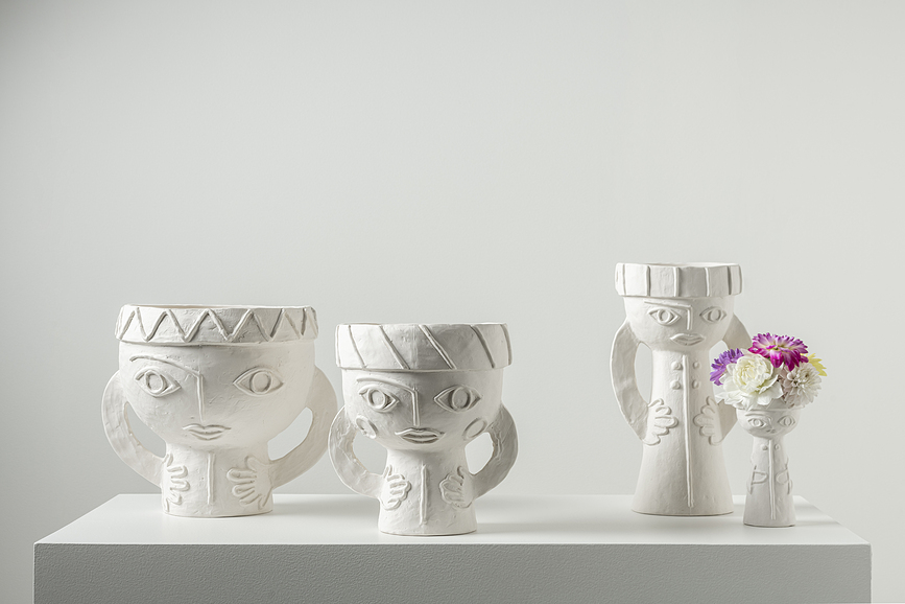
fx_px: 1760
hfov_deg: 28.8
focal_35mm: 70
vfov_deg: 19.5
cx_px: 452
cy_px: 302
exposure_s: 1/160
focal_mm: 70
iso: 100
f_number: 11
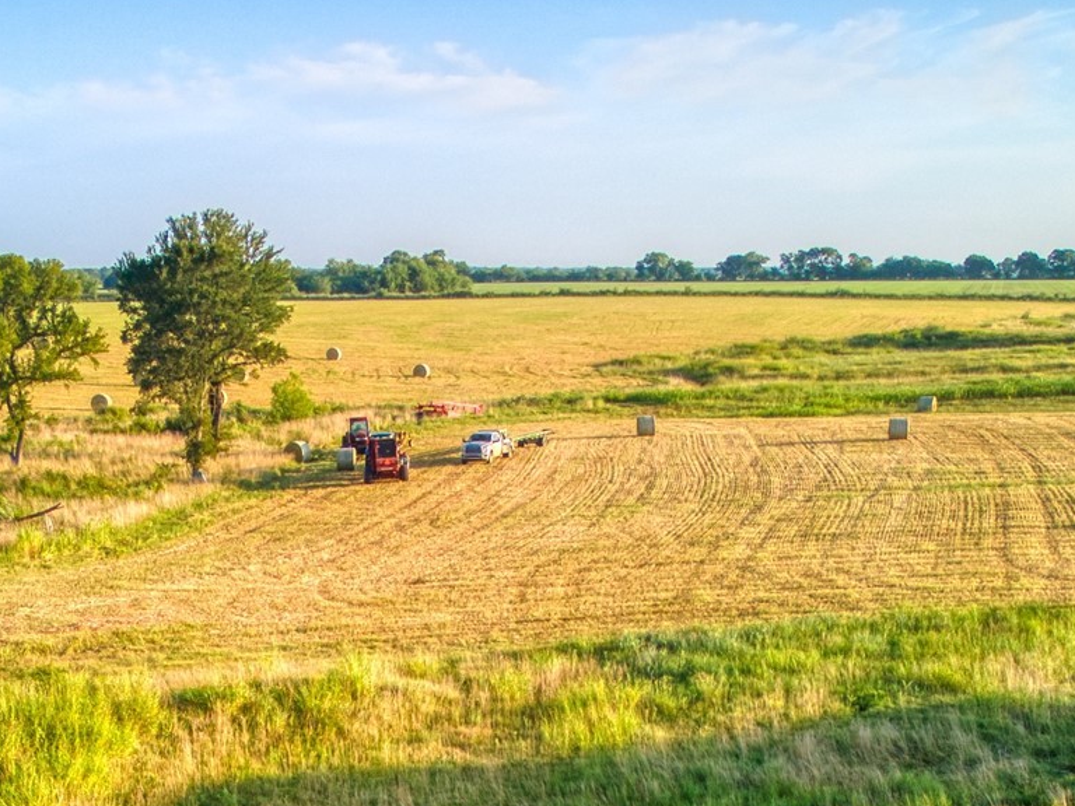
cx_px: 300
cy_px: 998
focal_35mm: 60
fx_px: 1863
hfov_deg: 31.7
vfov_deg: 22.3
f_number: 2.8
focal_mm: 4.5
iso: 100
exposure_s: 1/400
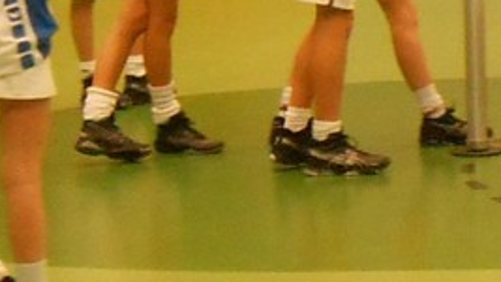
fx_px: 2112
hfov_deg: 13.1
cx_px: 647
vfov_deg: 7.4
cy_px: -229
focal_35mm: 159
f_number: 4.2
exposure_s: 1/30
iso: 400
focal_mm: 6.8
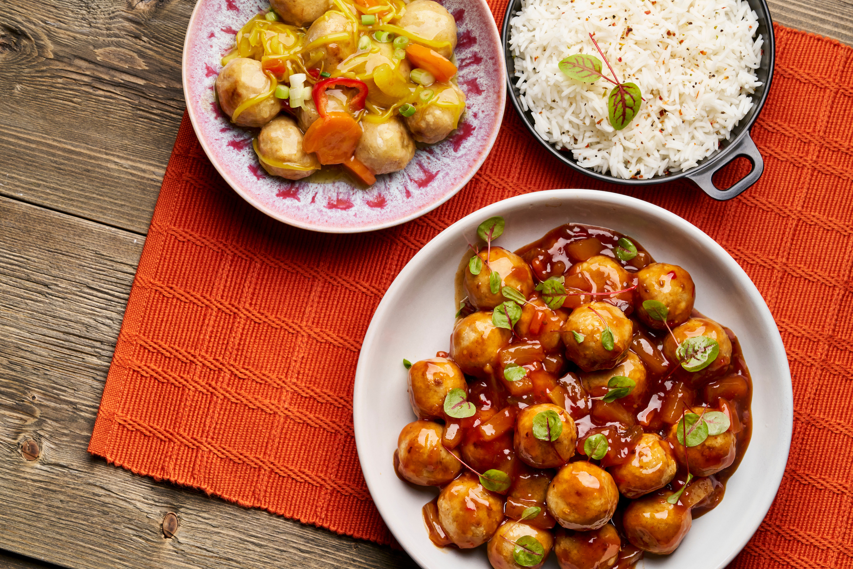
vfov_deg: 15.2
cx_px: 426
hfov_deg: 22.6
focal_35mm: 90
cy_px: 284
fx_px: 2132
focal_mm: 90
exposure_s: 1/125
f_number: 11
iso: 200
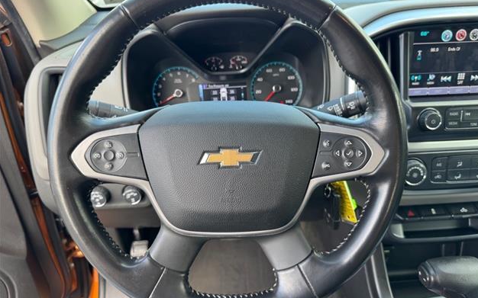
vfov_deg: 47.6
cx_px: 244
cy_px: 152
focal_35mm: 26
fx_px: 339
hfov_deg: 70.4
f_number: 1.78
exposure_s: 1/121
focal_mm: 6.76
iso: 100
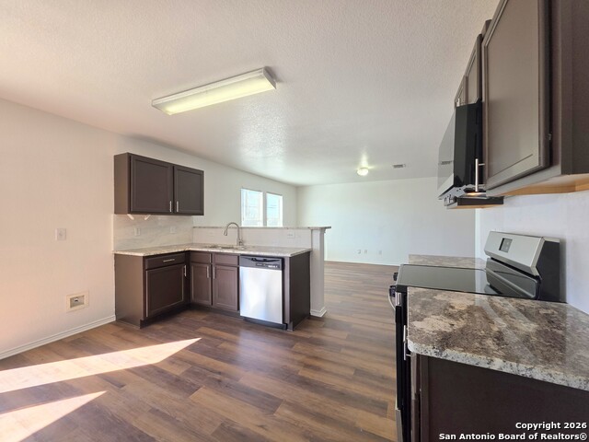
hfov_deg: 106.2
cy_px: 221
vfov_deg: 89.9
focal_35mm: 13
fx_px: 221
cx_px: 294
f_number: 1.9
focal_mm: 2.2
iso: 32
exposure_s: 1/120
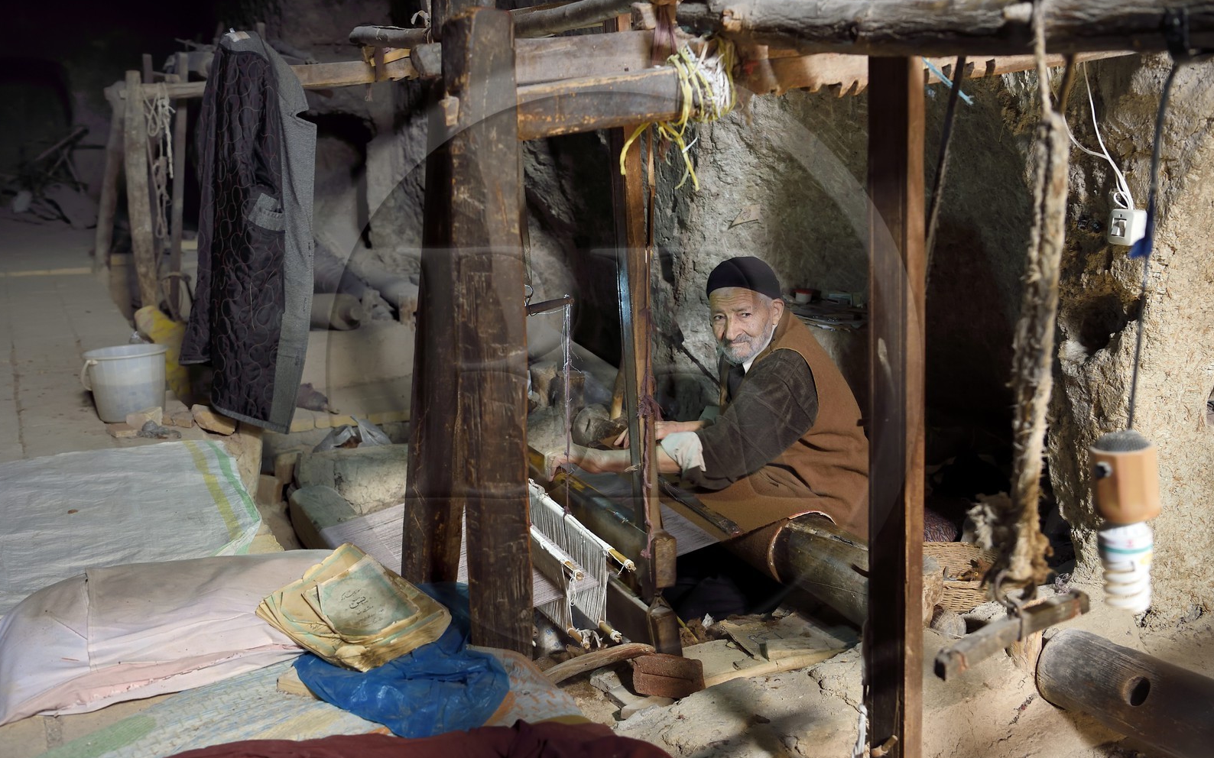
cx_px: 606
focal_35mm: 39
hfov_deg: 50.4
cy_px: 374
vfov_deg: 32.8
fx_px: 1290
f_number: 5
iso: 1600
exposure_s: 1/60
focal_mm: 38
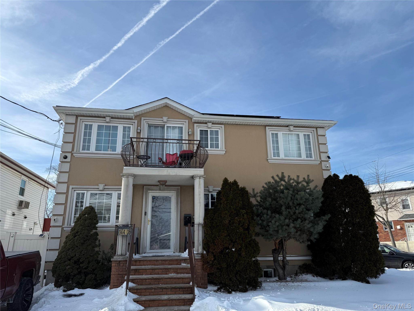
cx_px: 207
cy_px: 156
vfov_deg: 56.8
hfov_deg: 71.6
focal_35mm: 24
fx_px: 287
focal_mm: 6.76
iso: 80
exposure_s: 1/4975
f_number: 1.78
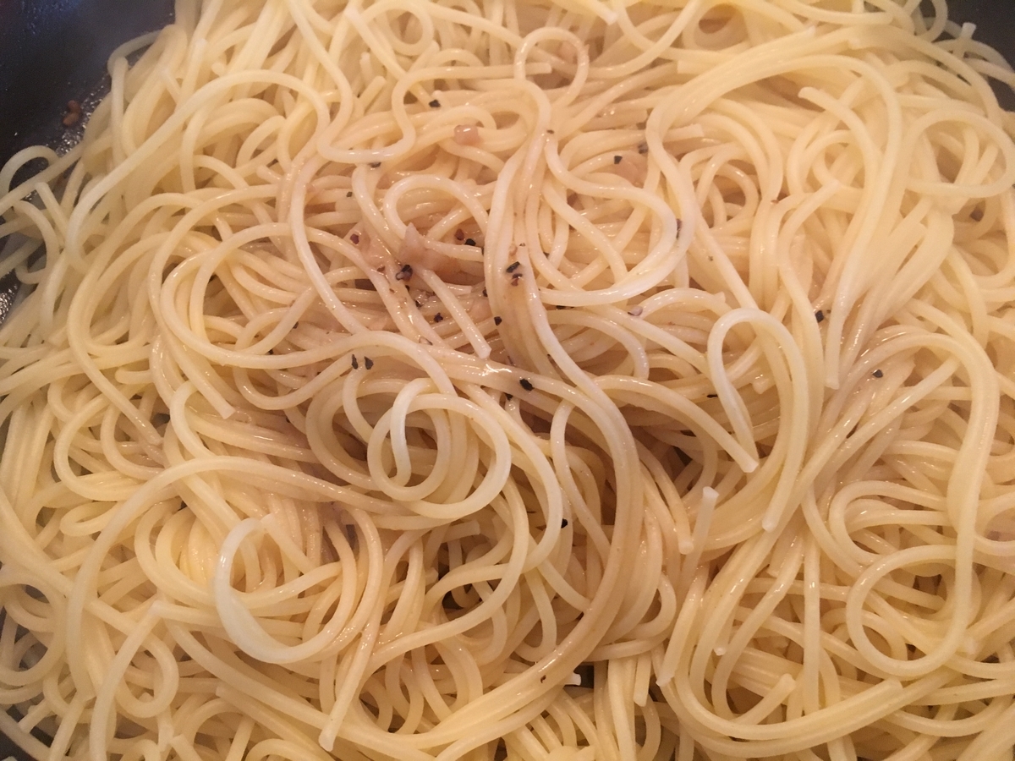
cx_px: 508
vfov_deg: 48.2
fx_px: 850
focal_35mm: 29
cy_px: 380
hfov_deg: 61.7
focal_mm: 4.15
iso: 200
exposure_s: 1/33
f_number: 2.2
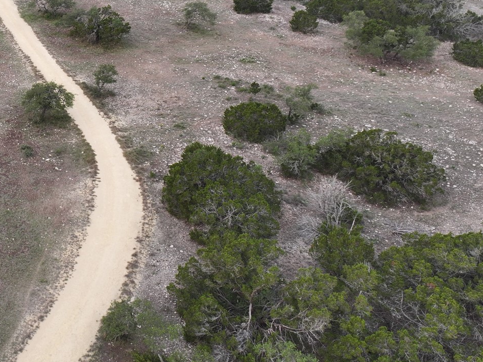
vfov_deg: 27.0
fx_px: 725
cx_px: -35
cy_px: 31
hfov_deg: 32.8
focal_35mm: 52
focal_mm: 12.29
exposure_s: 1/400
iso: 110
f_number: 2.8
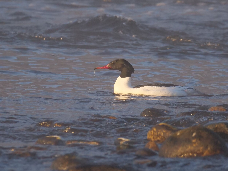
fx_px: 5268
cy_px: 86
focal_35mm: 800
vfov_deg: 1.9
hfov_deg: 2.5
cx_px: 114
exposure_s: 1/640
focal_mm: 400
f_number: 6.3
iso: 800
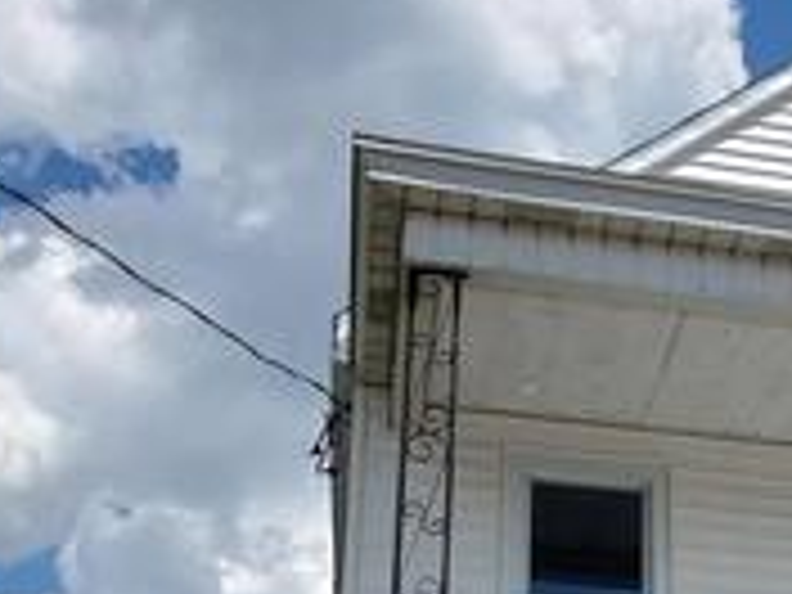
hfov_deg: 31.7
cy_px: 742
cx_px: 652
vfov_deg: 22.5
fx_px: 1350
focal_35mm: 59
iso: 50
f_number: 2.2
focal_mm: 1.8
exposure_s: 1/1575
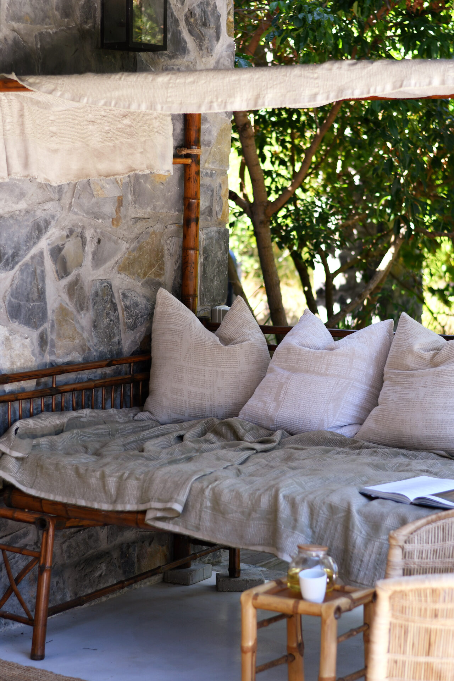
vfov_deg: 27.0
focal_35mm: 75
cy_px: 340
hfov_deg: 18.2
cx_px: 227
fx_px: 1419
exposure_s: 1/800
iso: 250
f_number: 2.2
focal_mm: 50
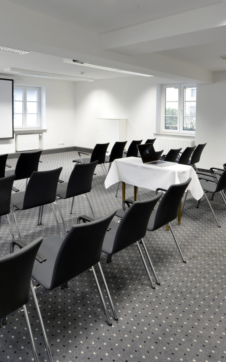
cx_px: 42
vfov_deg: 70.4
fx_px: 256
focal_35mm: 26
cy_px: 181
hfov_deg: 45.0
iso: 400
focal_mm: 17
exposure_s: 1/3
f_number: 14
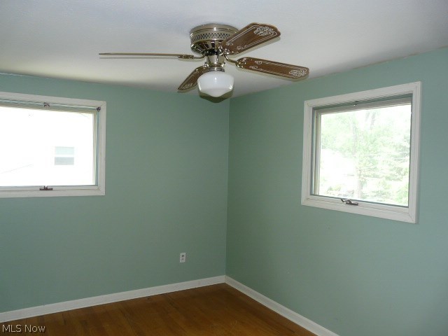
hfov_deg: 63.4
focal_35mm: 28
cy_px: 168
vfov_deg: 49.7
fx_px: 362
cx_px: 224
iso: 100
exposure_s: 1/30
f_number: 2.8
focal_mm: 4.6
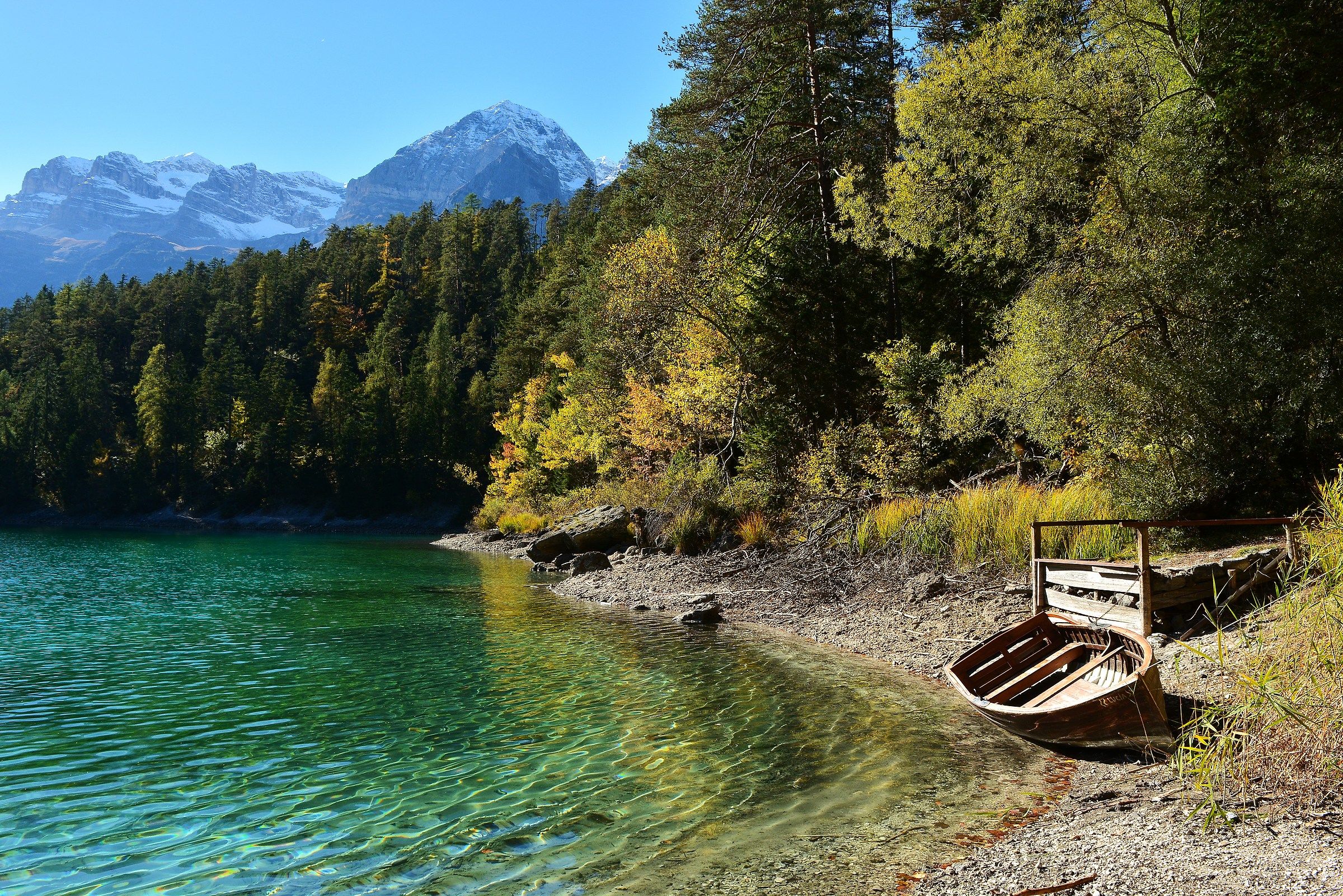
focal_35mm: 27
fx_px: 1007
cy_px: 448
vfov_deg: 47.9
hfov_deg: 67.4
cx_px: 672
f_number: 14
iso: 160
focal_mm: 18
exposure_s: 1/160
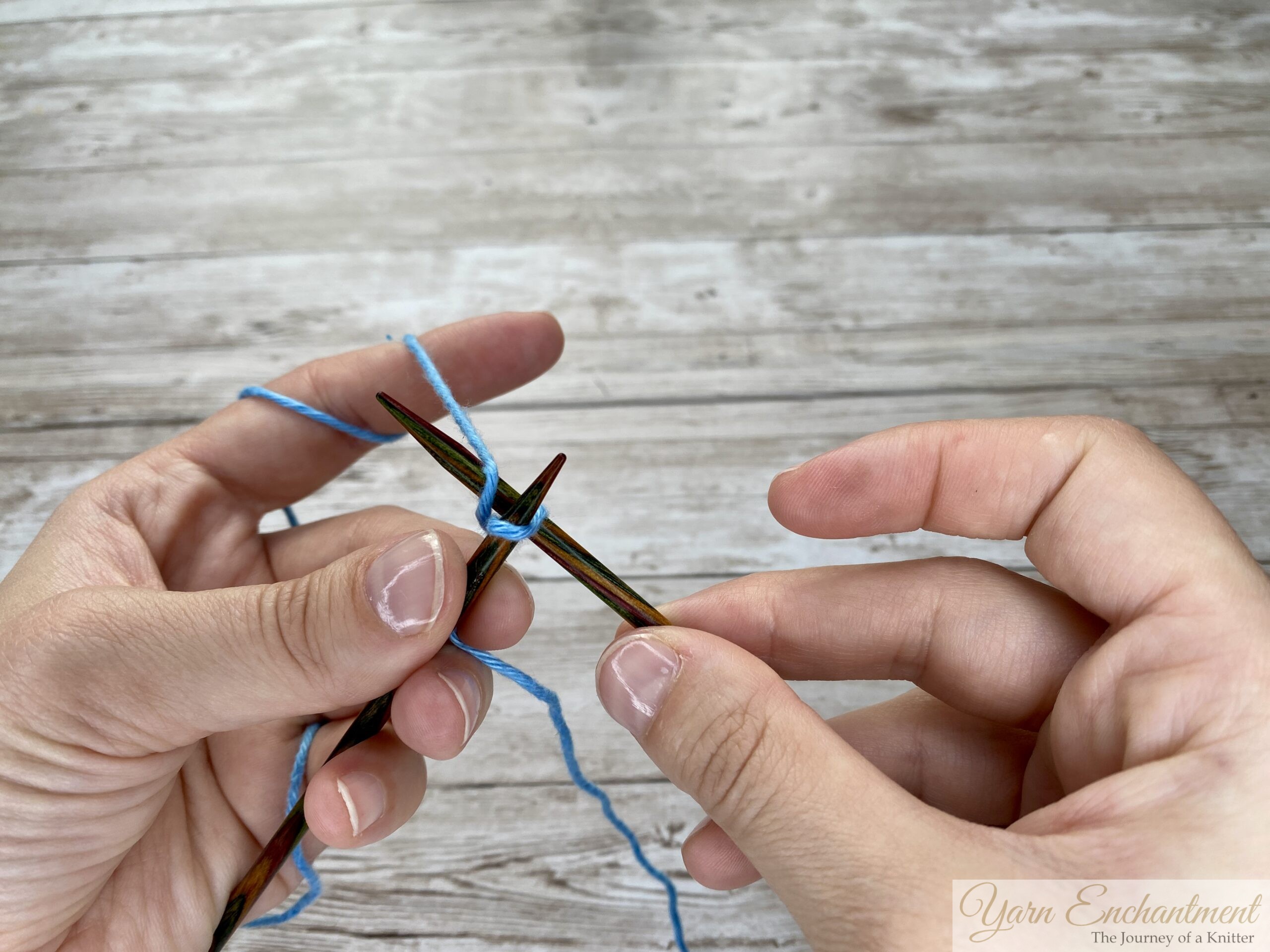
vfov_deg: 54.9
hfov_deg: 69.4
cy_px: 476
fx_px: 917
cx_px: 635
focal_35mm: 25
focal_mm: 4.25
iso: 32
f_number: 1.8
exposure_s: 1/122
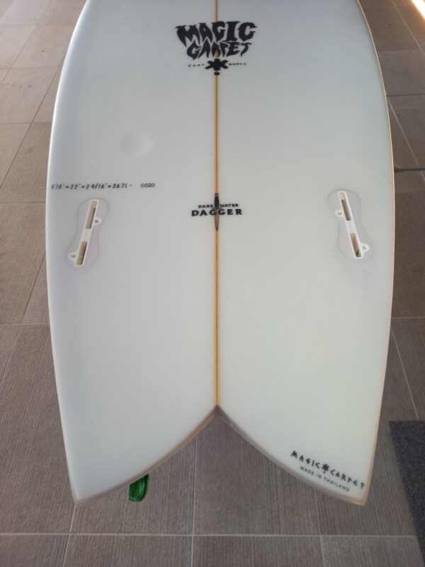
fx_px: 409
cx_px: 212
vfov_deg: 69.4
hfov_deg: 54.9
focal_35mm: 25
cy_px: 284
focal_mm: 4.6
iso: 200
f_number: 2
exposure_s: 1/60
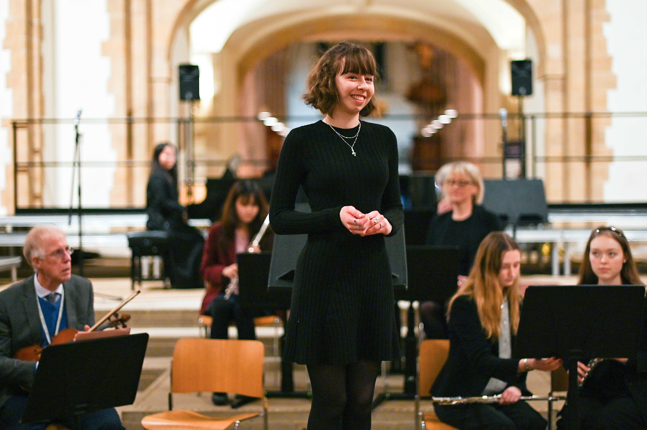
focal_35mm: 50
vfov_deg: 27.0
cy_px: 215
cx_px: 324
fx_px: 898
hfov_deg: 39.6
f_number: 1.4
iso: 500
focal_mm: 50
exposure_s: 1/125
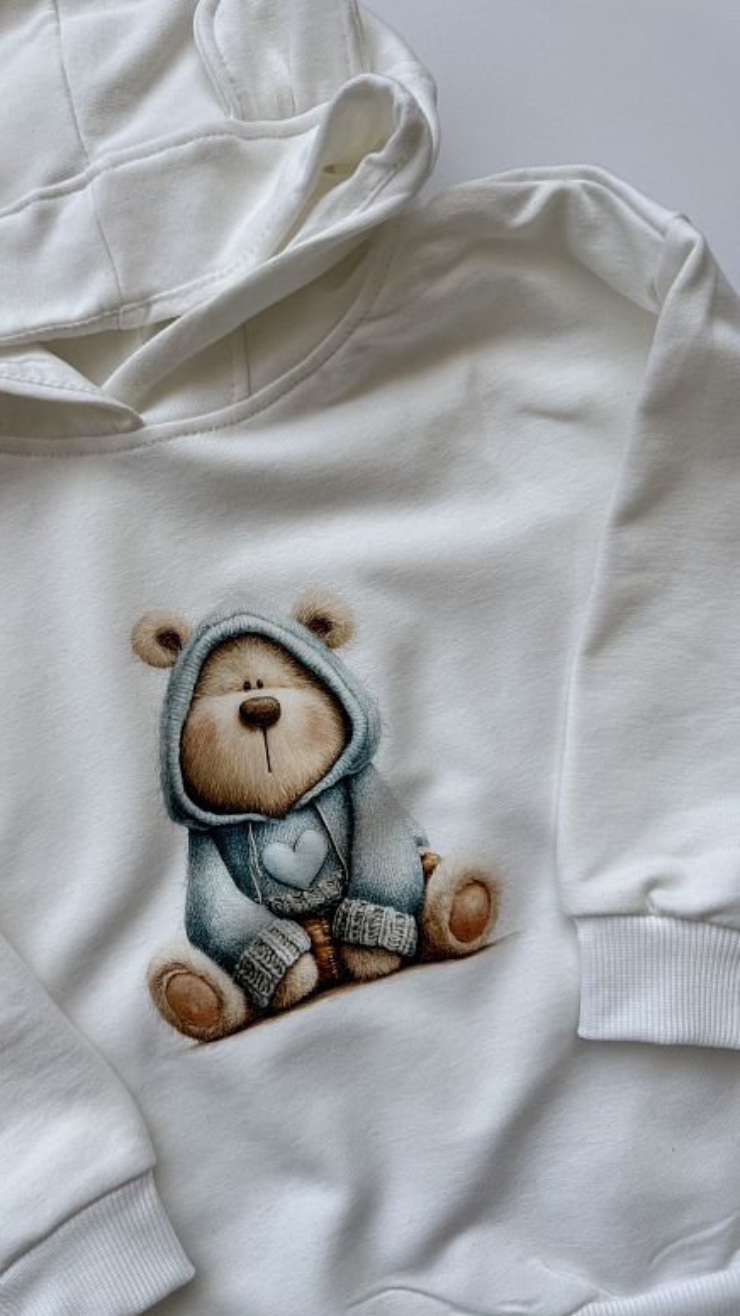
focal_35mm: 27
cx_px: 244
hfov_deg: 42.3
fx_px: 942
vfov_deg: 69.8
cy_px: 676
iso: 64
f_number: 1.78
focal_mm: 6.76
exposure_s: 1/213
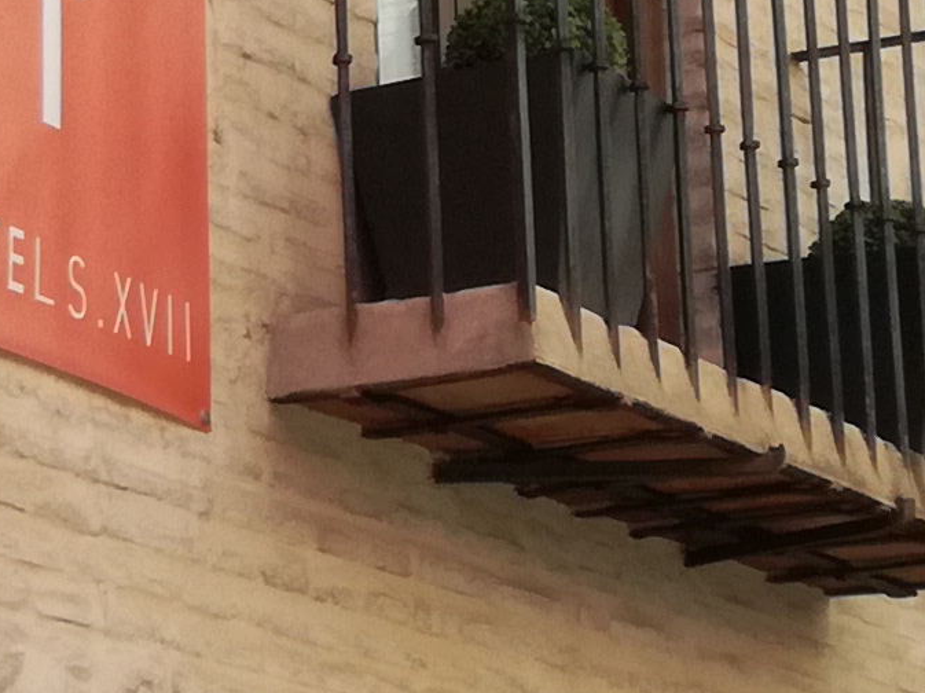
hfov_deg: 11.0
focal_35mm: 167
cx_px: -767
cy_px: 542
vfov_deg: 8.9
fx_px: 4460
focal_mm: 3.79
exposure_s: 1/431
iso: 50
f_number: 2
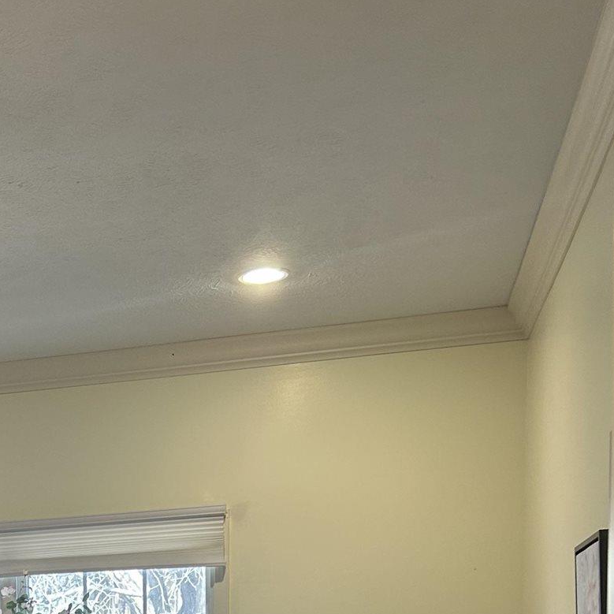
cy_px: 815
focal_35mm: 68
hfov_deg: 23.8
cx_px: -52
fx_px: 1365
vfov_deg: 22.5
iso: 80
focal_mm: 5.7
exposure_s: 1/60
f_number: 1.5
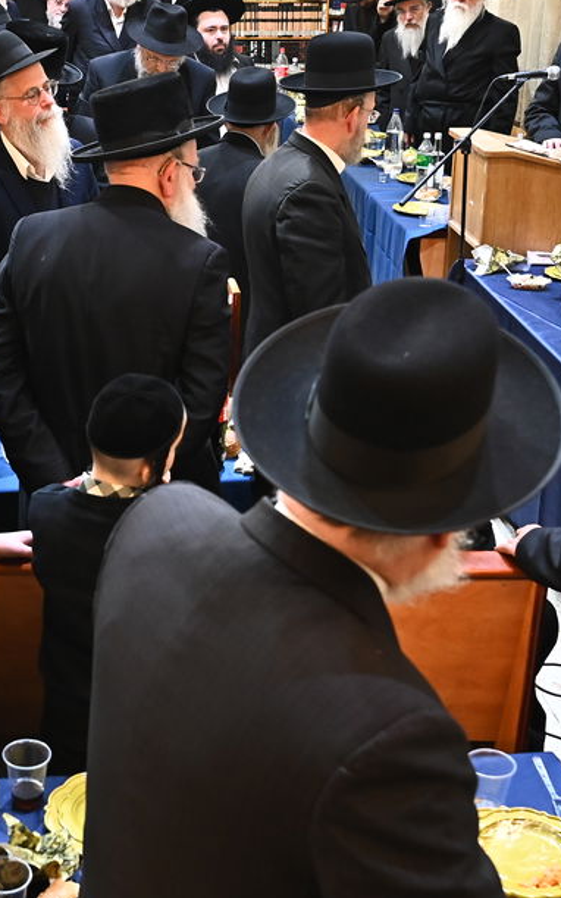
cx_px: 70
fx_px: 1370
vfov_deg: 36.1
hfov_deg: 22.7
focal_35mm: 56
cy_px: 357
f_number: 4.5
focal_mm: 24
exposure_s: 1/160
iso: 2500
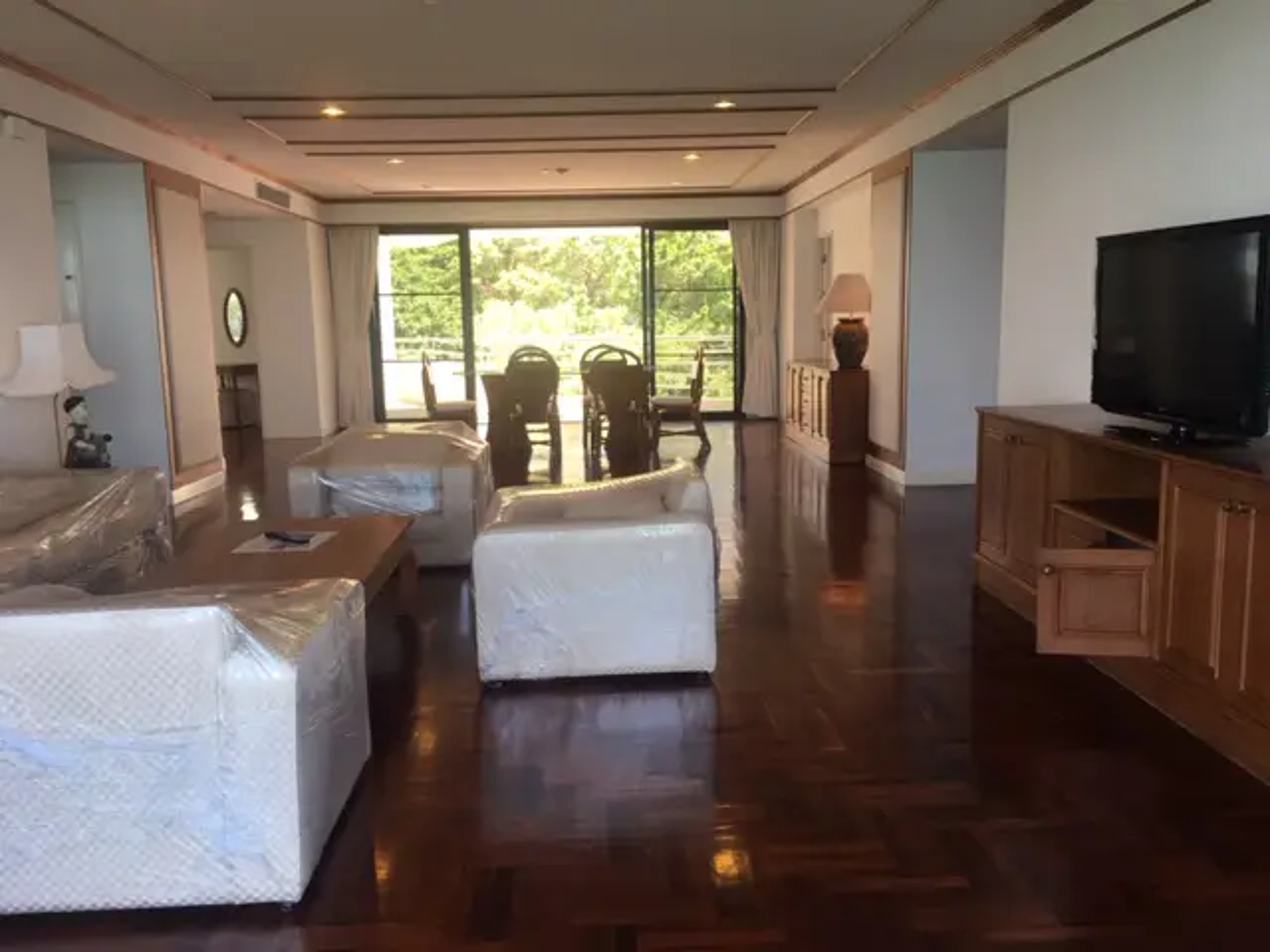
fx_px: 1064
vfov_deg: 48.2
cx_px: 635
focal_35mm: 29
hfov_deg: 61.7
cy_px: 476
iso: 40
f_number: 2.2
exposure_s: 1/100
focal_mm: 4.15
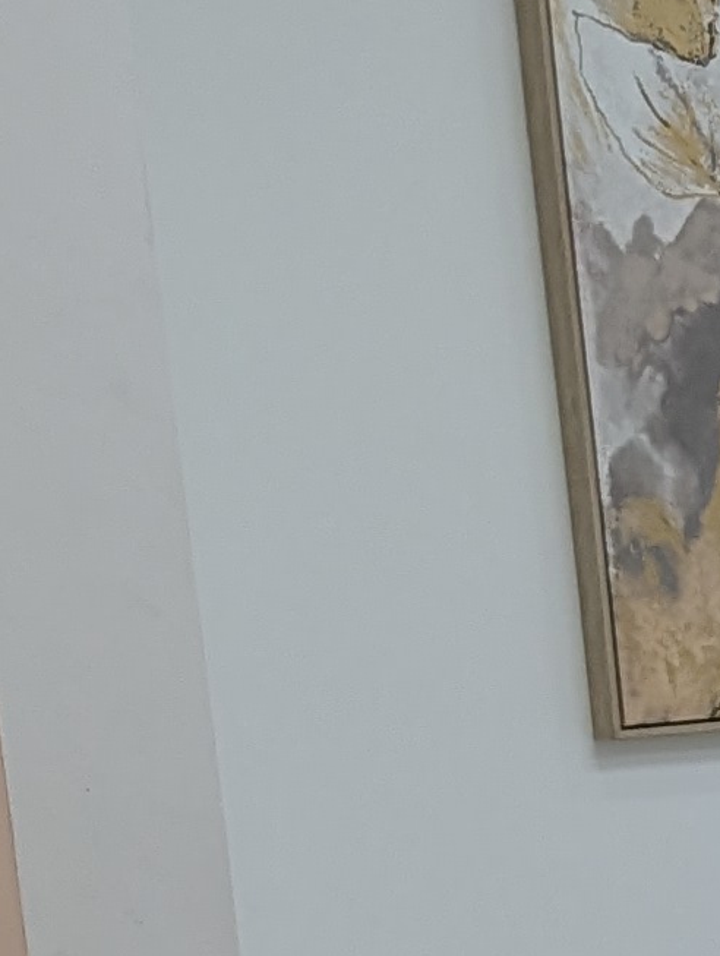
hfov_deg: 8.6
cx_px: 2012
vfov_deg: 12.8
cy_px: 1159
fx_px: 4148
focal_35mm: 150
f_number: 1.68
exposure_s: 1/225
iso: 21
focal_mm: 6.9
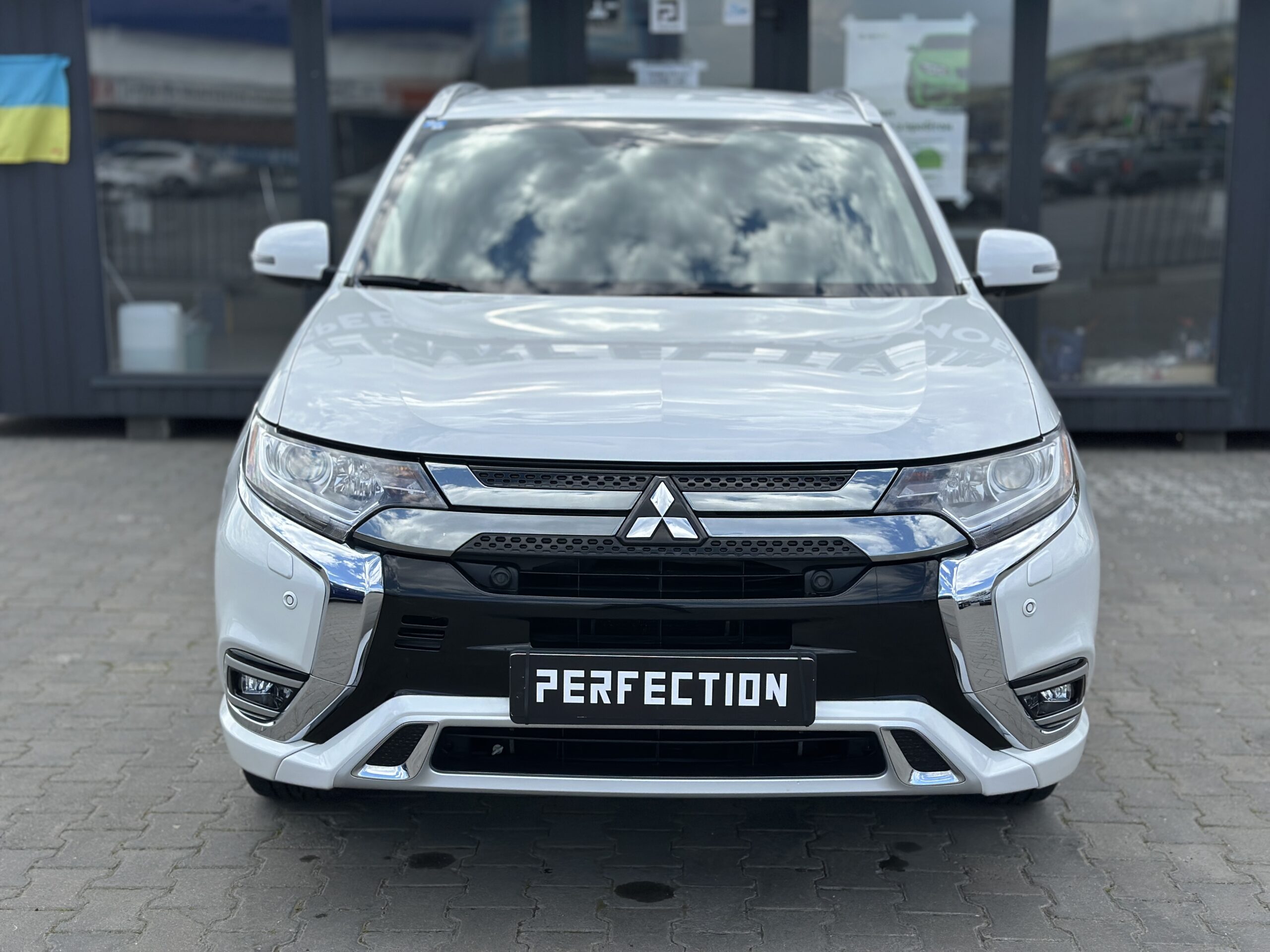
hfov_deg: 39.7
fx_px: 1761
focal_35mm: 48
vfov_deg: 30.3
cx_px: 635
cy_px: 476
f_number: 1.78
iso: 100
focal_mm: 6.86
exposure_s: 1/3597
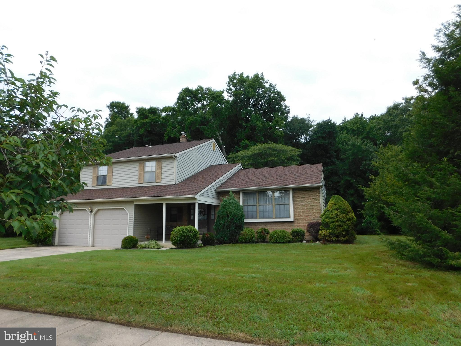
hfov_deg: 73.9
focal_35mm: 23
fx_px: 306
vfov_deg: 58.9
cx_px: 230
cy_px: 173
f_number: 3
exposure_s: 1/1000
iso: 125
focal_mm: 4
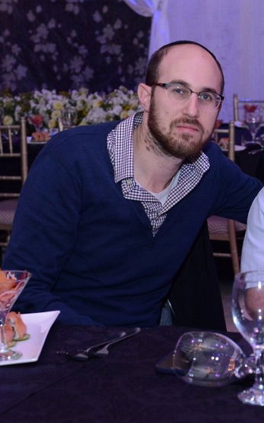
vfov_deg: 23.0
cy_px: 222
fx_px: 1036
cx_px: 231
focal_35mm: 90
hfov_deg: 14.4
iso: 3200
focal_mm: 48
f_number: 5
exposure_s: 1/80
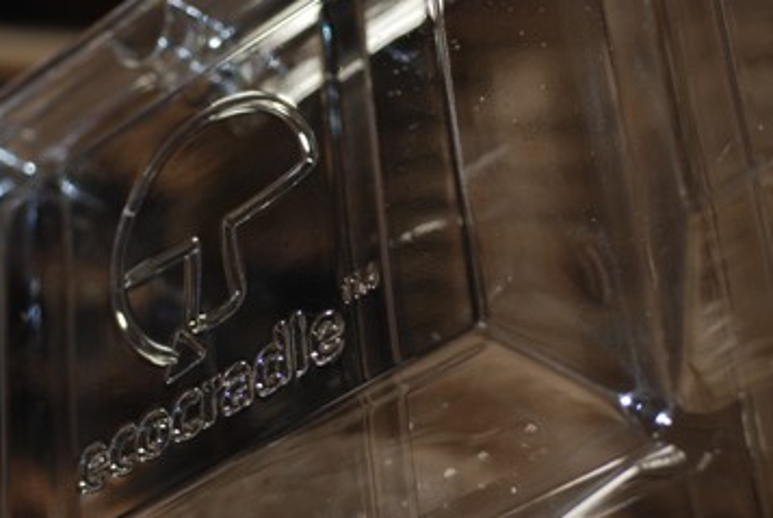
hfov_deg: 18.1
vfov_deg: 12.2
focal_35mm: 113
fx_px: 2429
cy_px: 286
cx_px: 357
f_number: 3.3
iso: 200
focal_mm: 60
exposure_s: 1/60
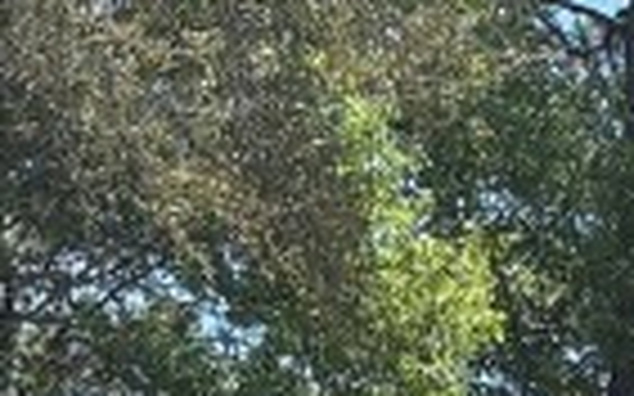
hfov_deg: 10.4
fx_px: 3454
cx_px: 621
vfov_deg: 6.0
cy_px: 1220
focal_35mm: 200
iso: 50
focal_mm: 5.96
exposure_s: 1/1751
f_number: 1.6
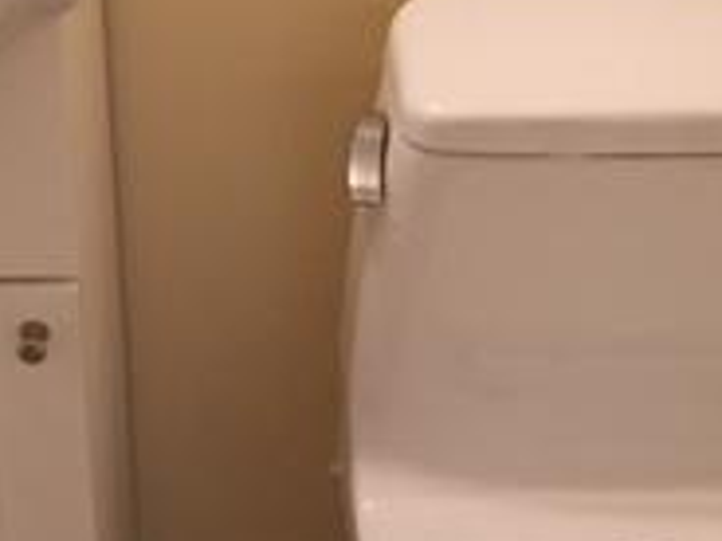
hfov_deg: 19.4
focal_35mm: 101
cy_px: 404
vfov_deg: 14.6
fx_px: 2107
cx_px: 235
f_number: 2.2
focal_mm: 4.15
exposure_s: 1/30
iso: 125
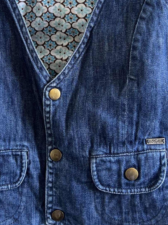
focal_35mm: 62
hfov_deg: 23.6
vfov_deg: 30.3
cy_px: 39
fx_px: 401
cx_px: 63
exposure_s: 1/121
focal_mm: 5.7
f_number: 1.5
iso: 100
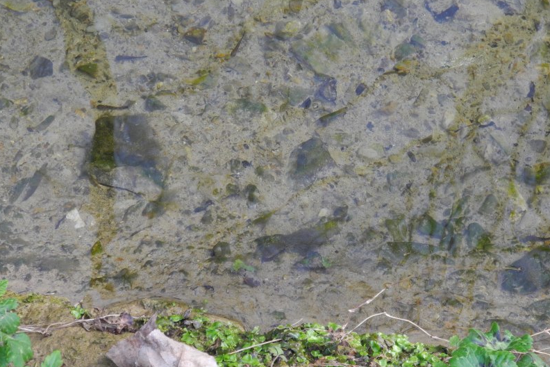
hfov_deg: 12.8
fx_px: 2444
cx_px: 286
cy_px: 141
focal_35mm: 160
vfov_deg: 8.6
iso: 140
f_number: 4.5
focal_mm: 25.4
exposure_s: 1/80
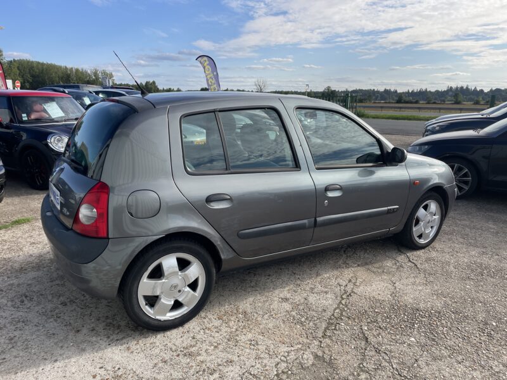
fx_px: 381
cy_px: 190
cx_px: 254
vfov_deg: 53.1
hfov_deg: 67.3
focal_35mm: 26
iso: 32
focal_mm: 4.2
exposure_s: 1/2451
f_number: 1.6
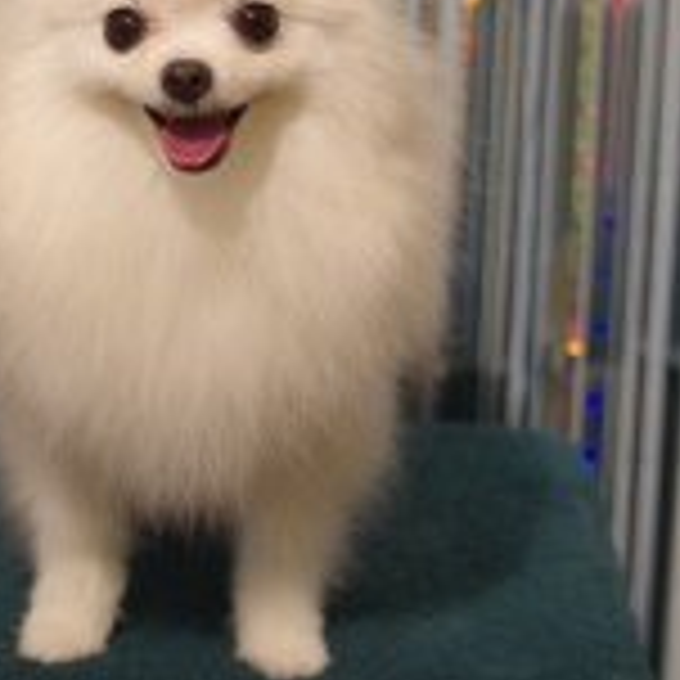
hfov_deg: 10.3
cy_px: 32
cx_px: 203
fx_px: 3756
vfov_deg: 10.3
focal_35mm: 169
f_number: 3.2
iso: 320
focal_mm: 50
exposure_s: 1/125
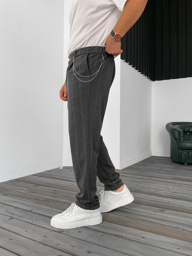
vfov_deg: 61.7
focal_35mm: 29
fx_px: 214
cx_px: 96
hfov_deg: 48.2
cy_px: 128
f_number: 1.8
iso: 50
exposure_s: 1/120
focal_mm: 3
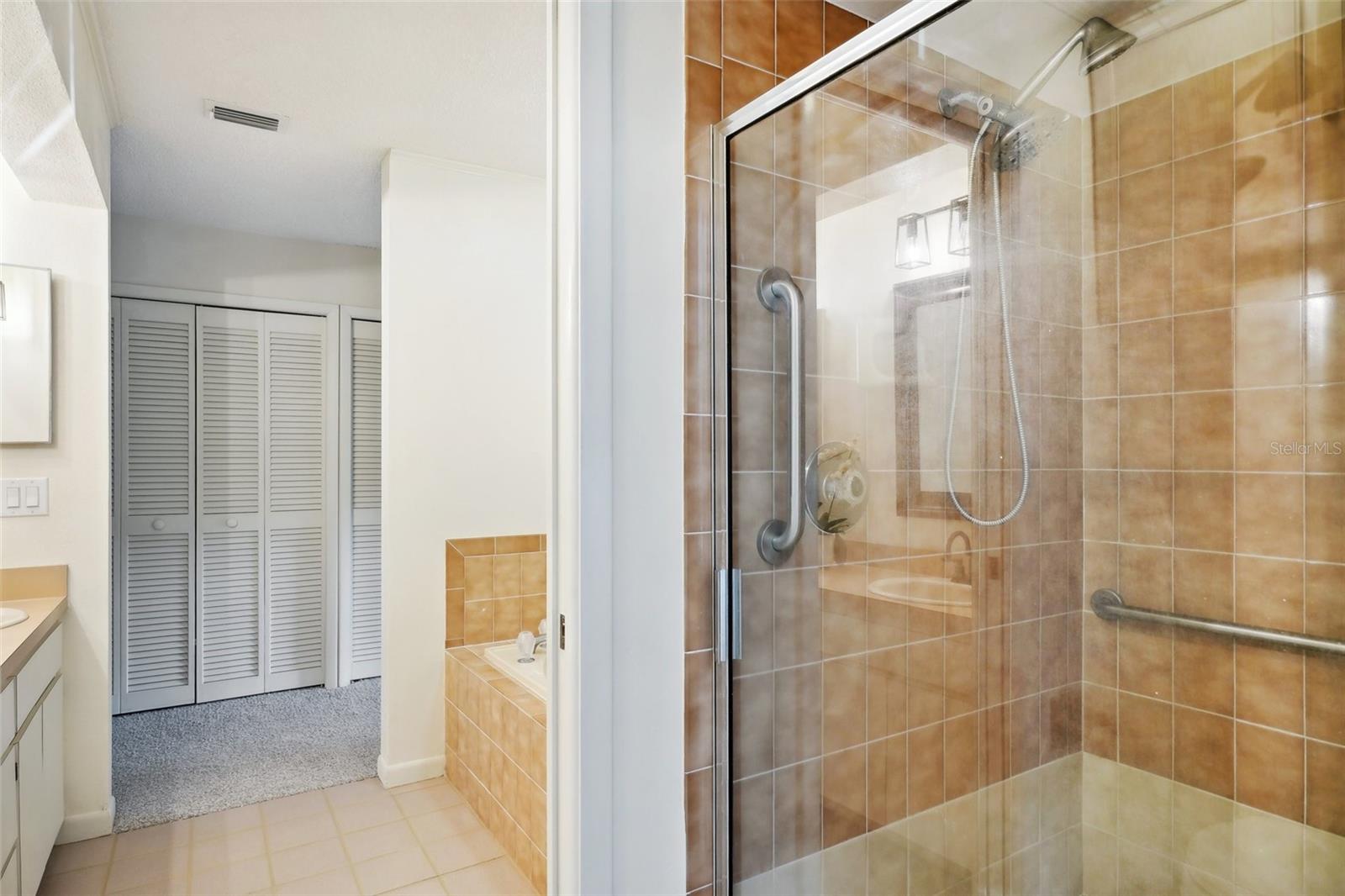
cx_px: 672
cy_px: 448
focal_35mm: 19
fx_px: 710
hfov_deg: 86.9
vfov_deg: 64.5
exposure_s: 1/13
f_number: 8
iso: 800
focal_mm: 19
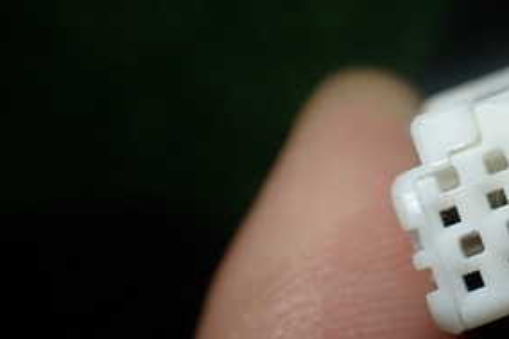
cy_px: 187
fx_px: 933
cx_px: 532
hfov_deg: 28.3
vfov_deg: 20.6
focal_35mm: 66
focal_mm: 5.4
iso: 100
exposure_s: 1/200
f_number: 2.3
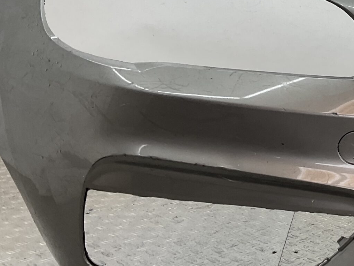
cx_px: 417
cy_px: 90
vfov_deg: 20.1
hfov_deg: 24.4
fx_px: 747
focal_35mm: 73
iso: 20
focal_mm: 3
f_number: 1.8
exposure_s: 1/100
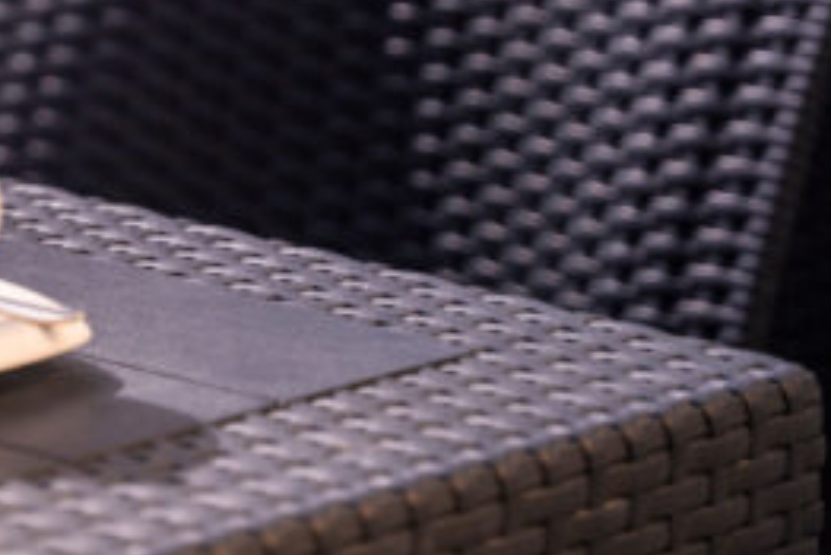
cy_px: -124
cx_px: -292
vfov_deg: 7.8
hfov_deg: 11.4
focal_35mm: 175
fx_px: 4036
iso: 125
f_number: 2.8
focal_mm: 59.6
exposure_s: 1/4000
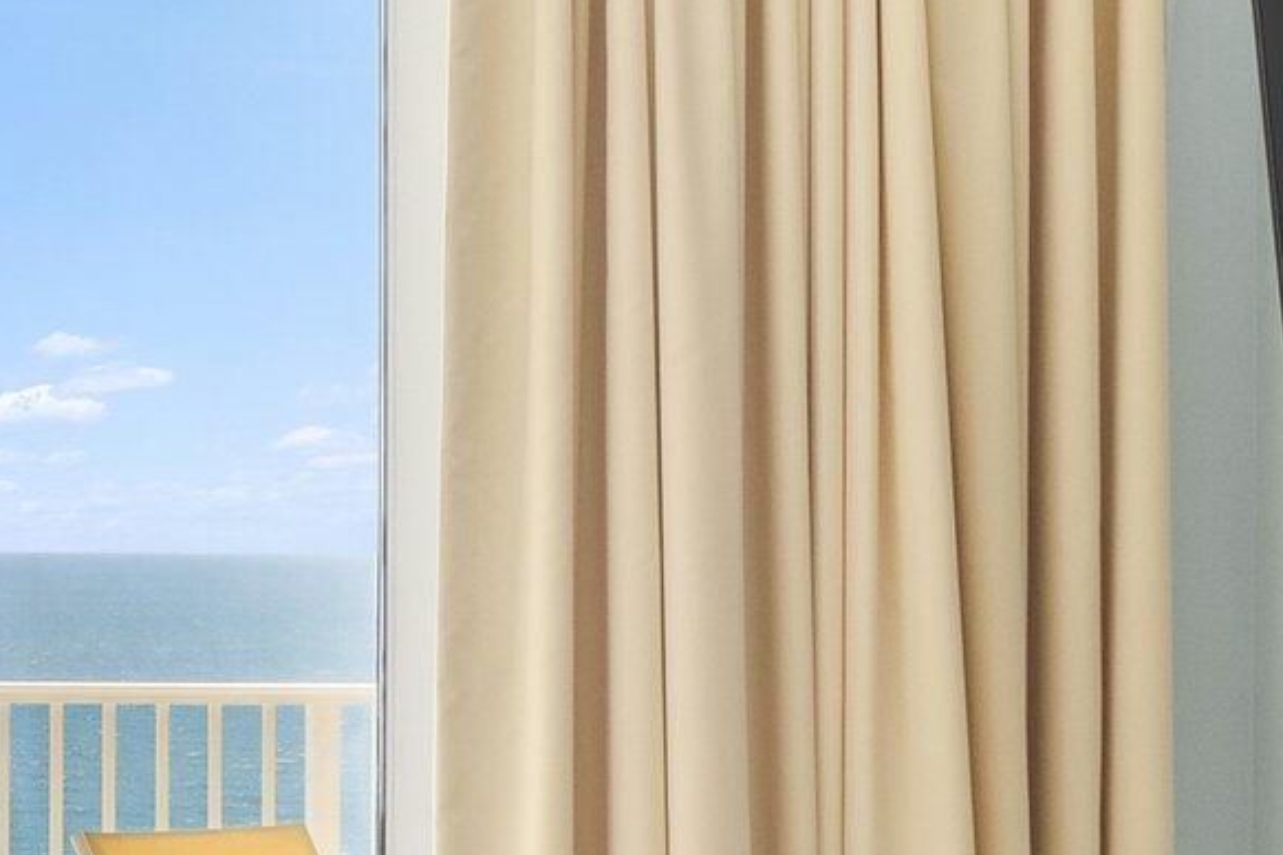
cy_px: 497
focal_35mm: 102
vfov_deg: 13.4
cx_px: -727
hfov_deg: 17.6
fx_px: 3635
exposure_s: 1/200
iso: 640
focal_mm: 19.8
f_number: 8
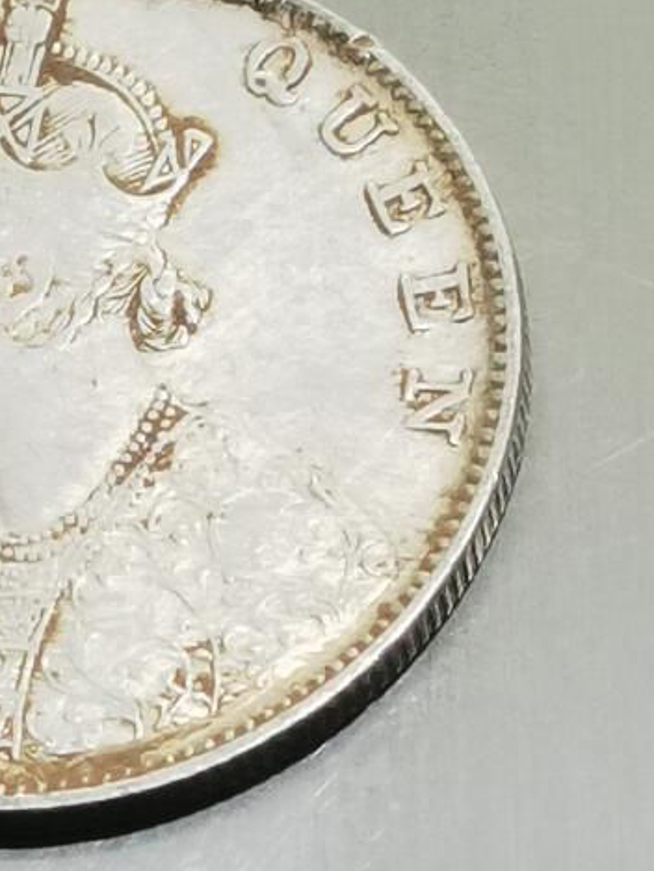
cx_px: 108
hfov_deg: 6.2
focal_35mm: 238
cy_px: 464
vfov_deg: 8.3
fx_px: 5993
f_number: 1.9
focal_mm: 6.67
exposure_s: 1/100
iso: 80
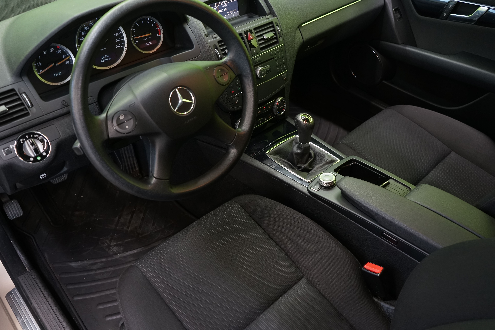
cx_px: 248
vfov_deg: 43.6
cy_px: 165
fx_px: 412
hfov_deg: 61.9
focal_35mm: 30
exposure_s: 1/15
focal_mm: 30
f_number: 5
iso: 1250
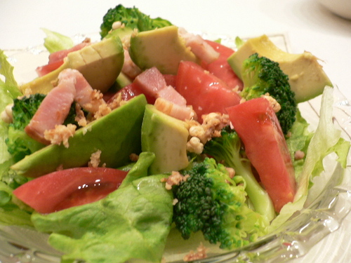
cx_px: 176
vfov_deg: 40.7
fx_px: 355
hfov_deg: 52.6
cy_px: 132
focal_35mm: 35
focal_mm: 5.8
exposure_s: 1/8
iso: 100
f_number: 2.8
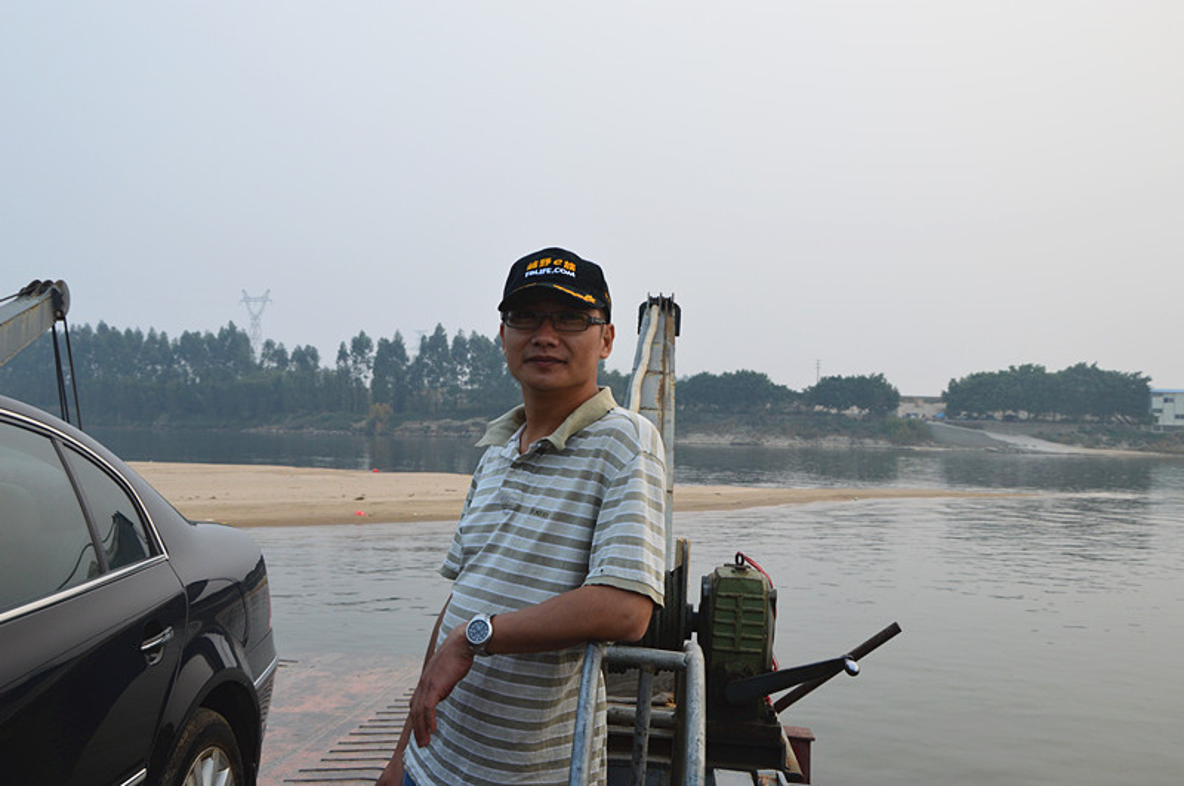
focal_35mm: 42
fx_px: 1379
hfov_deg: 46.5
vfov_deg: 31.8
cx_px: 592
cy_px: 393
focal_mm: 28
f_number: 9
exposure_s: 1/100
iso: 400
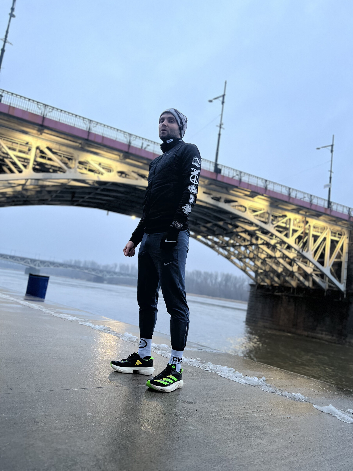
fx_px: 354
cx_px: 176
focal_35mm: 26
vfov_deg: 67.3
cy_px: 236
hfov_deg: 53.1
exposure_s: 1/60
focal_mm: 5.7
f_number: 1.5
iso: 200
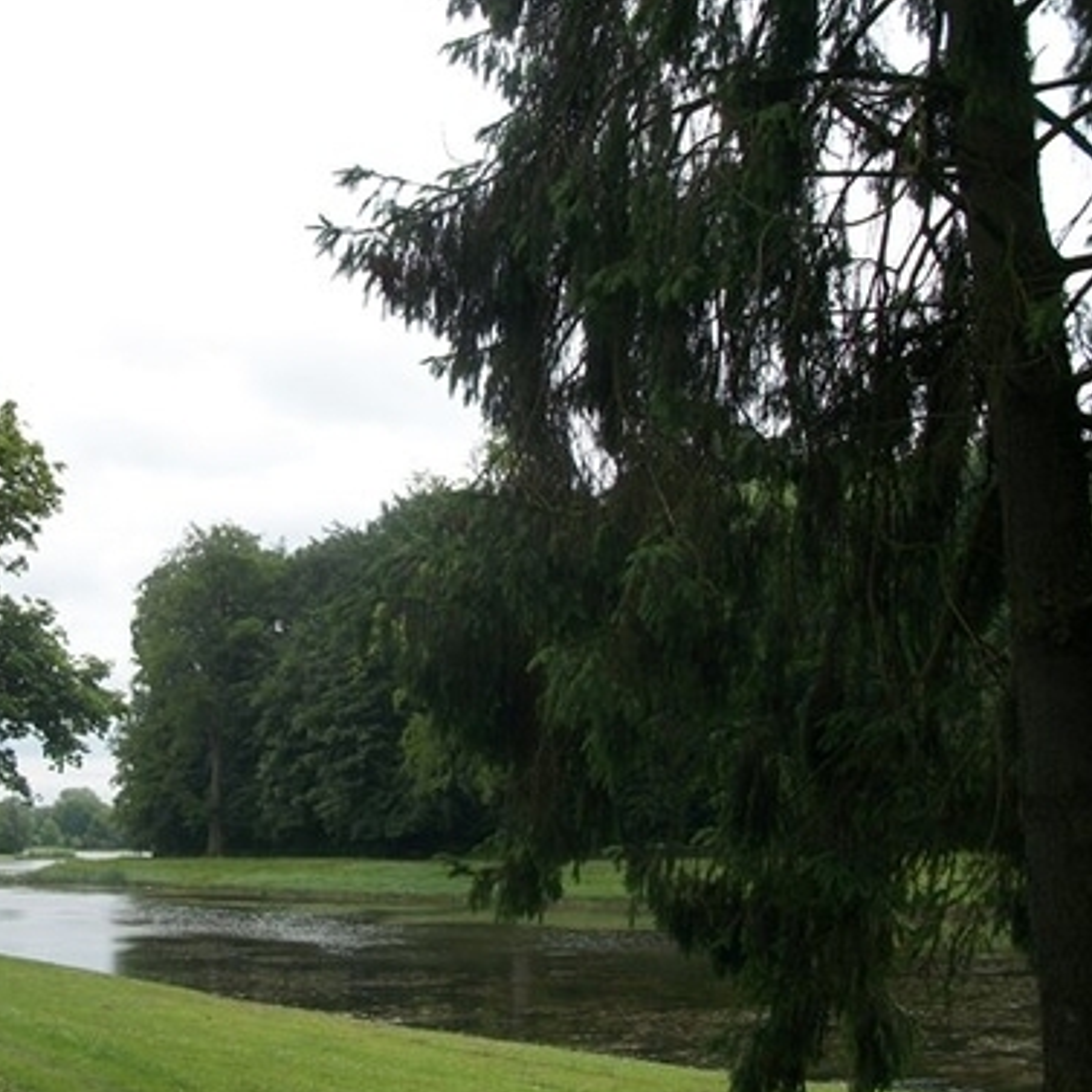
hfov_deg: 36.9
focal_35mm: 45
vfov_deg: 37.6
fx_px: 1606
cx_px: 316
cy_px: 533
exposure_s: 1/125
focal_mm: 5.7
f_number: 8.8
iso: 80
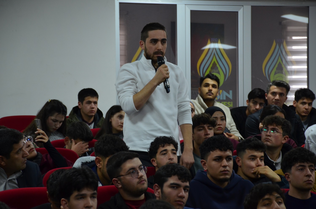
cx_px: 158
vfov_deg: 8.7
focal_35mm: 158
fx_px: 1379
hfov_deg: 13.1
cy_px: 104
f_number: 5.6
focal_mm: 105
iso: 800
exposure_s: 1/30
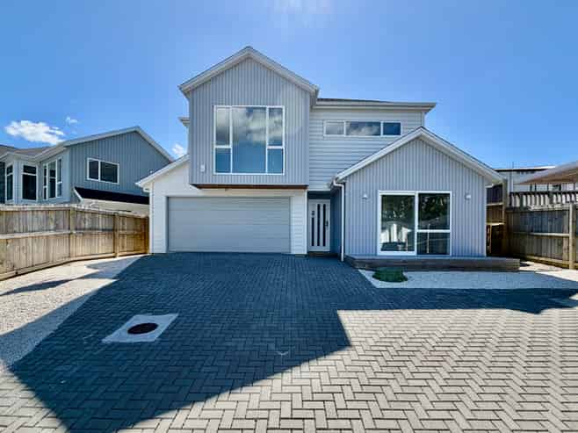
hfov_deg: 102.1
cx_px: 289
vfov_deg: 85.6
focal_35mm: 14
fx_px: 234
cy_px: 216
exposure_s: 1/770
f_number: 2.2
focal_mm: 2.22
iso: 25
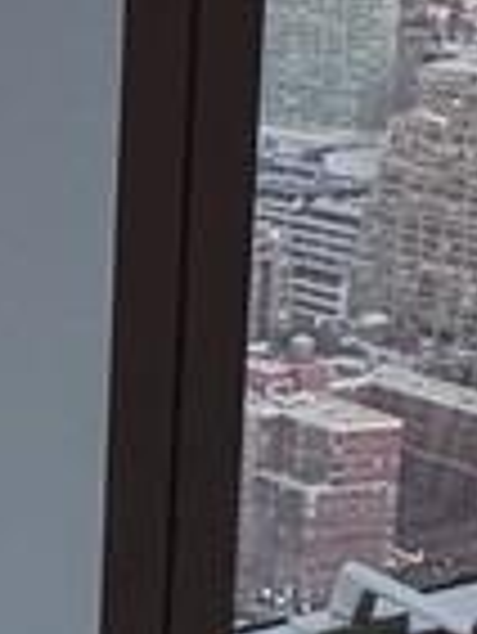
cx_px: -698
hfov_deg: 11.9
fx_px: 1816
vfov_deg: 19.6
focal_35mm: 99
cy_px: 139
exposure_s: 1/120
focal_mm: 2.22
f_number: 2.2
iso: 250
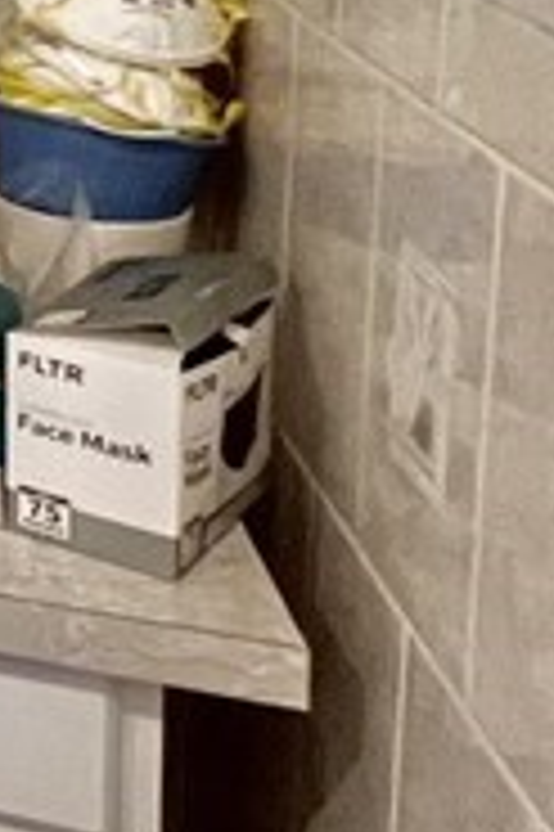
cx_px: -1356
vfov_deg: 24.1
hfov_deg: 9.7
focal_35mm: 75
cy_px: -216
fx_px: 1734
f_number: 1.8
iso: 400
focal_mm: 1.57
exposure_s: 1/60
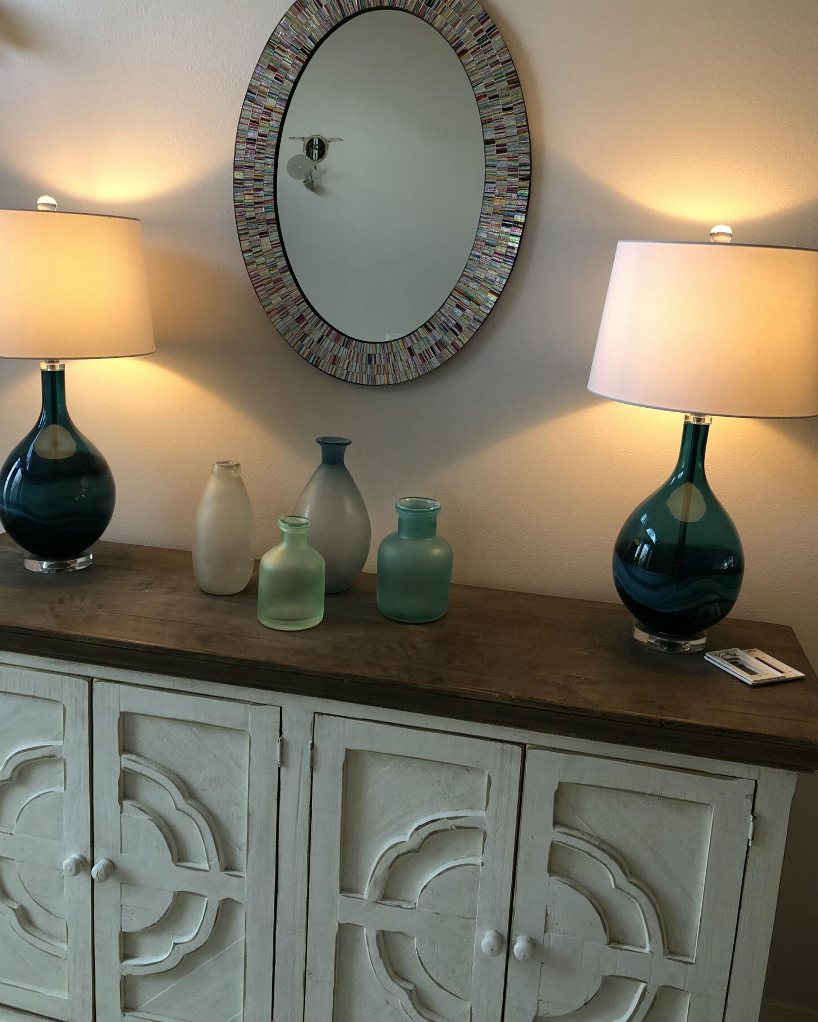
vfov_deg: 58.7
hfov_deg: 48.5
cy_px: 473
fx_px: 908
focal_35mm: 30
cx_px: 418
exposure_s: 1/15
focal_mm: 3.99
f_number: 1.8
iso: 40
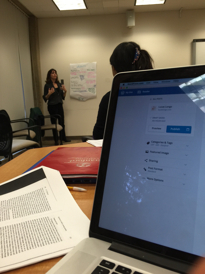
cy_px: 137
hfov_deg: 48.2
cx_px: 102
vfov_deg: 61.7
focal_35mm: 29
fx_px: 229
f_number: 2.2
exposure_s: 1/15
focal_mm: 4.15
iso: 32
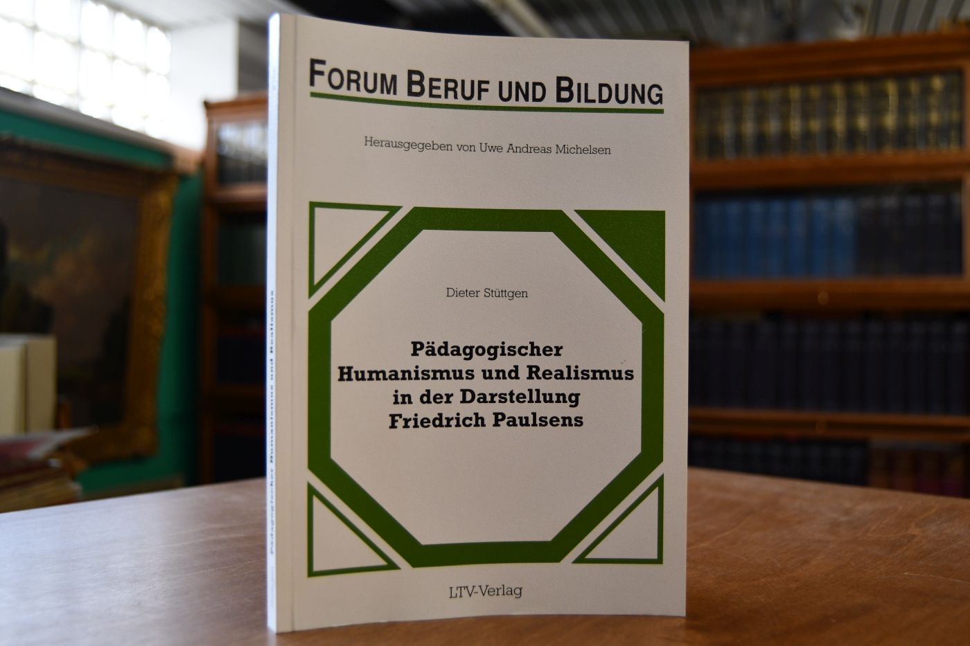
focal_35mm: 33
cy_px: 323
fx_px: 889
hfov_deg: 57.2
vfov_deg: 40.0
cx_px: 485
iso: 800
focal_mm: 22
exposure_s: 1/160
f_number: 3.5
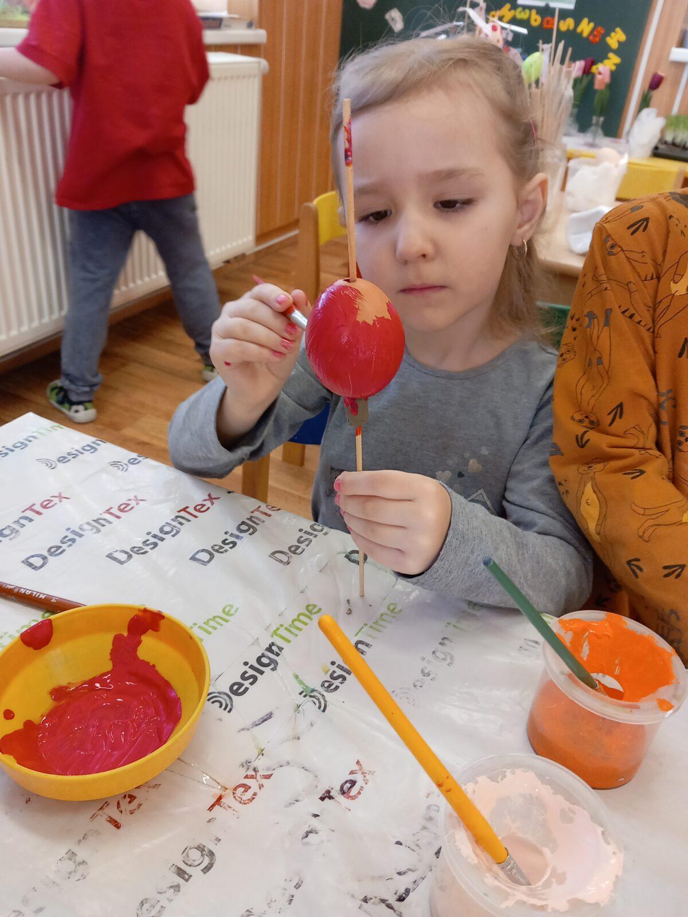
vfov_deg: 65.3
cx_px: 344
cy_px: 458
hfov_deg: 51.4
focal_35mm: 27
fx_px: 716
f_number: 1.8
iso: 125
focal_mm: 4
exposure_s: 1/50
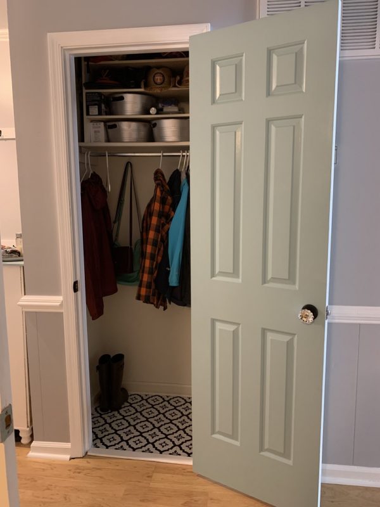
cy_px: 254
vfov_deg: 67.3
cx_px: 190
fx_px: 381
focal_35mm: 26
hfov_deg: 53.1
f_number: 1.8
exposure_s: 1/40
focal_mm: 4.25
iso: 400
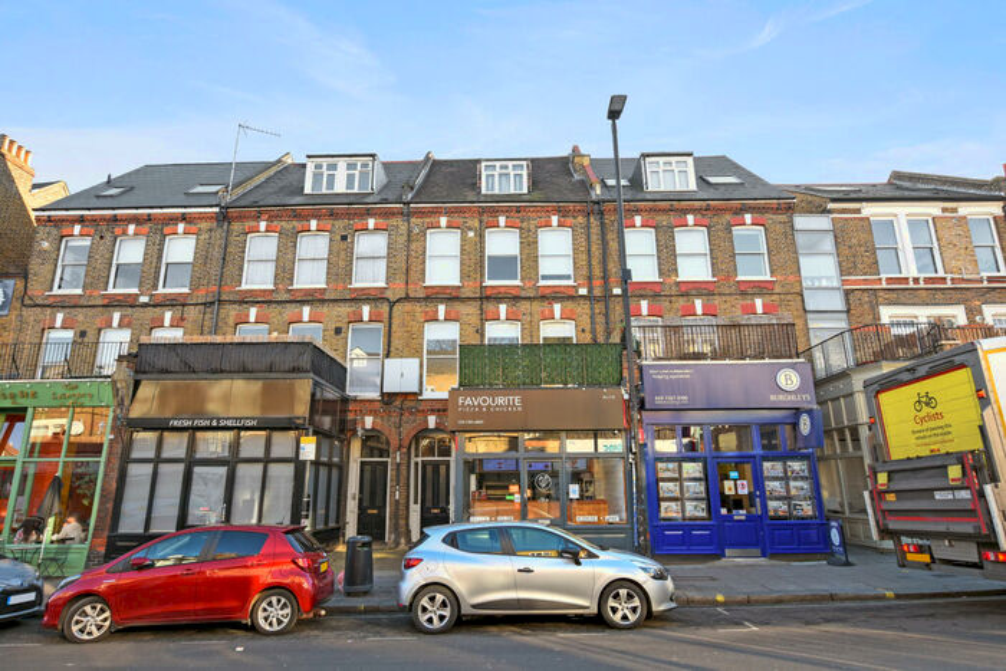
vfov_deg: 59.5
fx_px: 587
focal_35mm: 21
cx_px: 503
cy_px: 336
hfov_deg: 81.2
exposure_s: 1/50
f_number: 7.1
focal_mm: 14
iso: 200
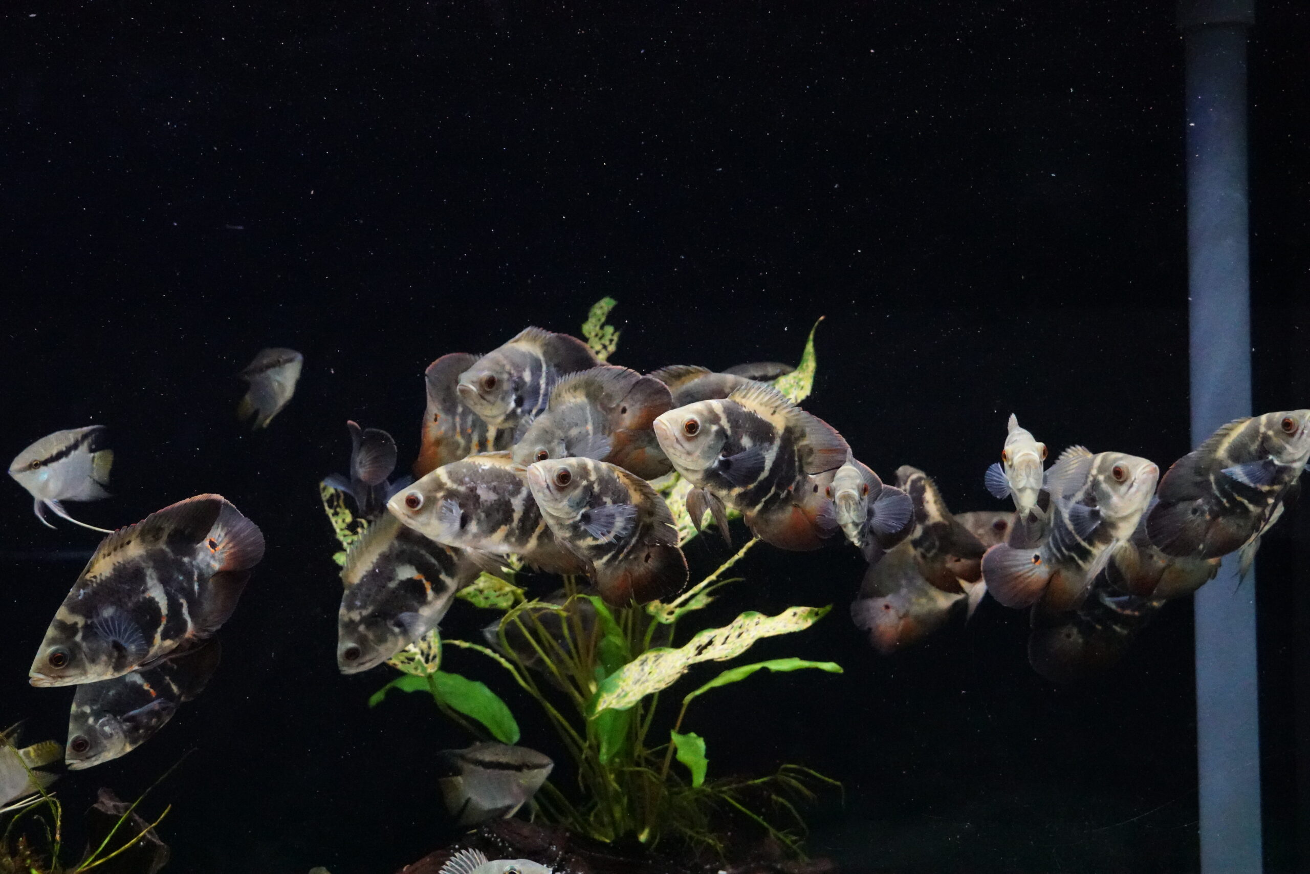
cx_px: 655
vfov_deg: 27.3
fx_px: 1801
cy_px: 437
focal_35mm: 50
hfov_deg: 40.0
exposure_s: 1/1000
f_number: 5.6
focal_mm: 33
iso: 12800
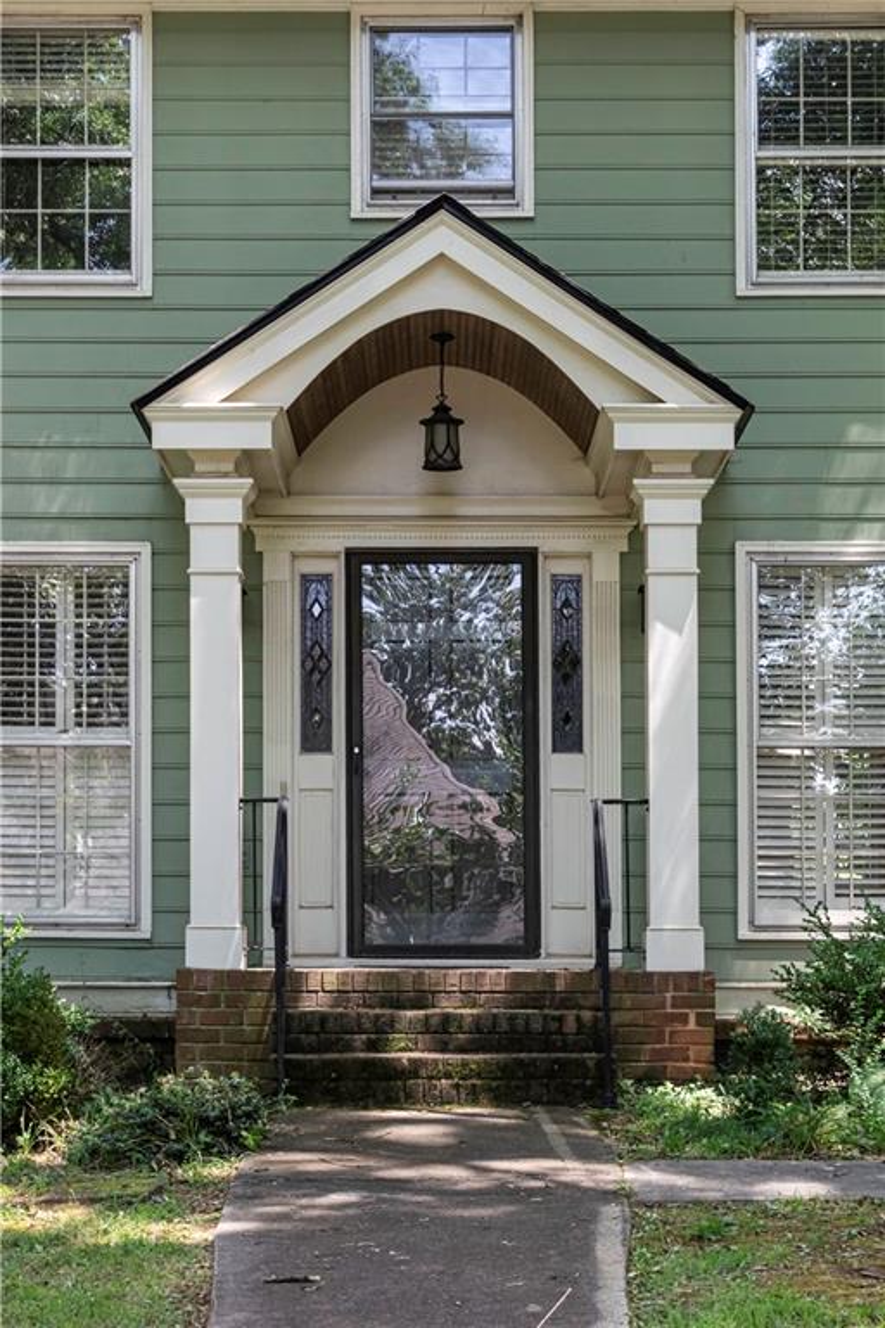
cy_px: 664
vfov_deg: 24.6
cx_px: 442
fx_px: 3042
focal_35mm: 82
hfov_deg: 16.6
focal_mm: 55
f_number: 8
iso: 800
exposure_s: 1/160
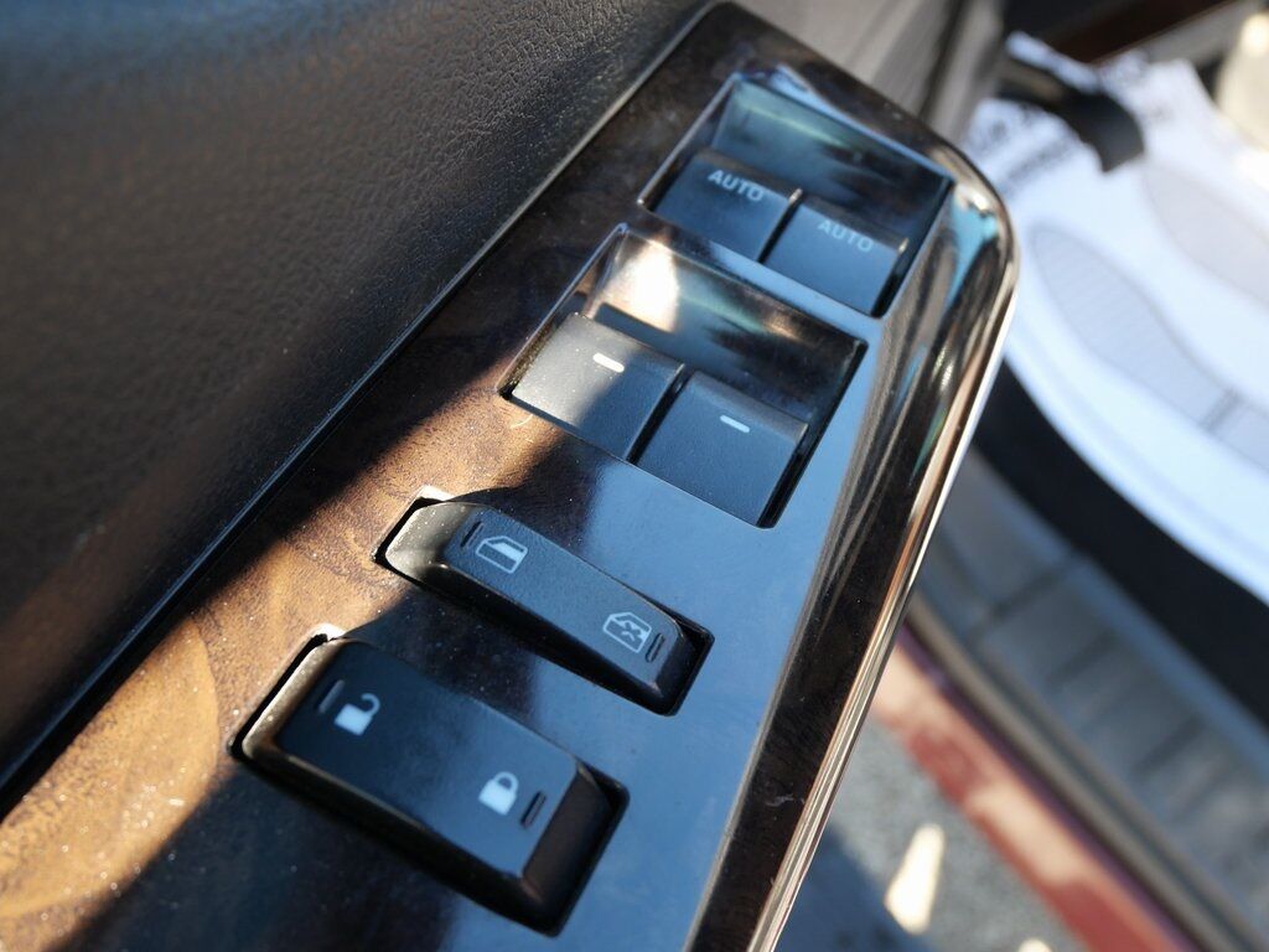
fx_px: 1246
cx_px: 634
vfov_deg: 41.8
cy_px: 476
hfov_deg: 54.0
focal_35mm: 34
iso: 500
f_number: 4
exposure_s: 1/125
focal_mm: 17
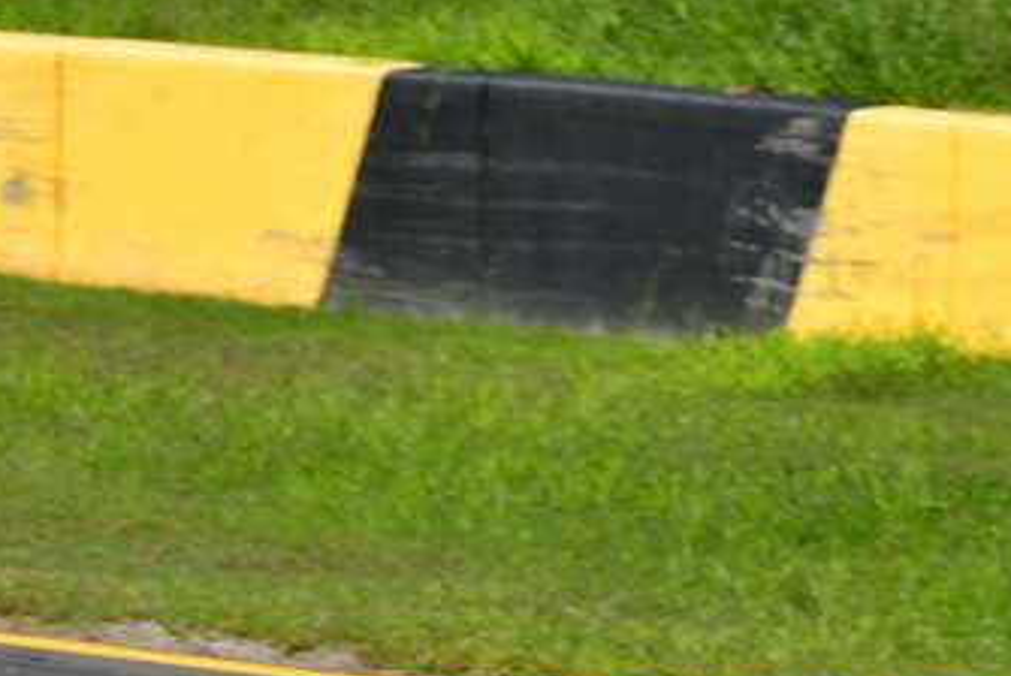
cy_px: 745
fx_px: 38254
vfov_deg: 1.0
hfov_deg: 1.5
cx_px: 803
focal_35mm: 1361
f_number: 13
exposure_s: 1/640
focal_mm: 380
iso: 500
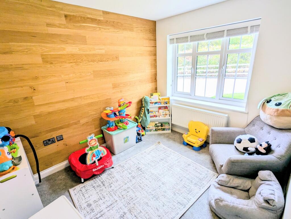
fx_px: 135
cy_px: 110
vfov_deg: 78.2
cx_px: 146
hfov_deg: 94.4
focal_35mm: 16
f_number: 2.2
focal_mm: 2.35
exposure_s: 1/100
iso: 63
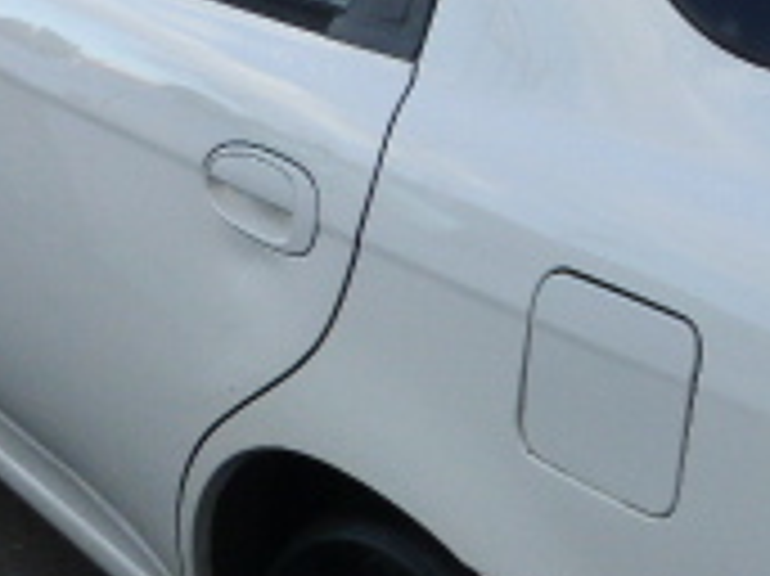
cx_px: 743
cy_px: 248
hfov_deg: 21.1
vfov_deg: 16.4
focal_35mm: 90
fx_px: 2001
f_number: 4
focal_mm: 4.3
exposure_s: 1/250
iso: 200
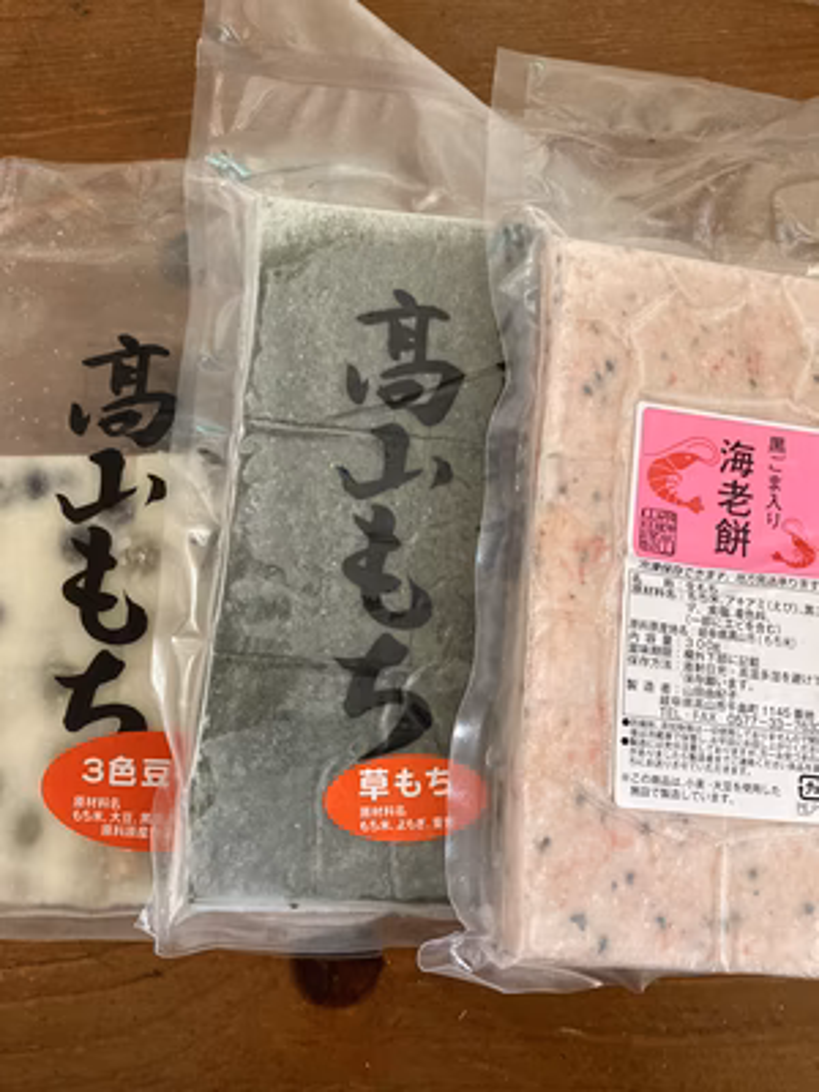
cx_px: 410
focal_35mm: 28
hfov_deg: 49.7
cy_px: 546
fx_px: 883
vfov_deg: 63.4
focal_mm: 3.99
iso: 400
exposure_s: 1/39
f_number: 1.8
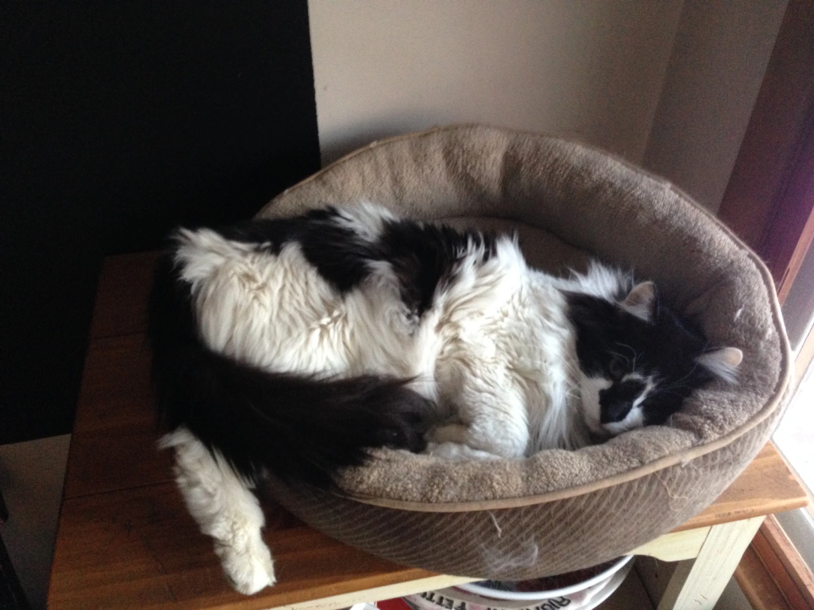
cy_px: 305
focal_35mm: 33
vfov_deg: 42.9
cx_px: 407
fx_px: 776
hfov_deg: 55.4
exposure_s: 1/20
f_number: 2.4
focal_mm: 4.12
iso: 320
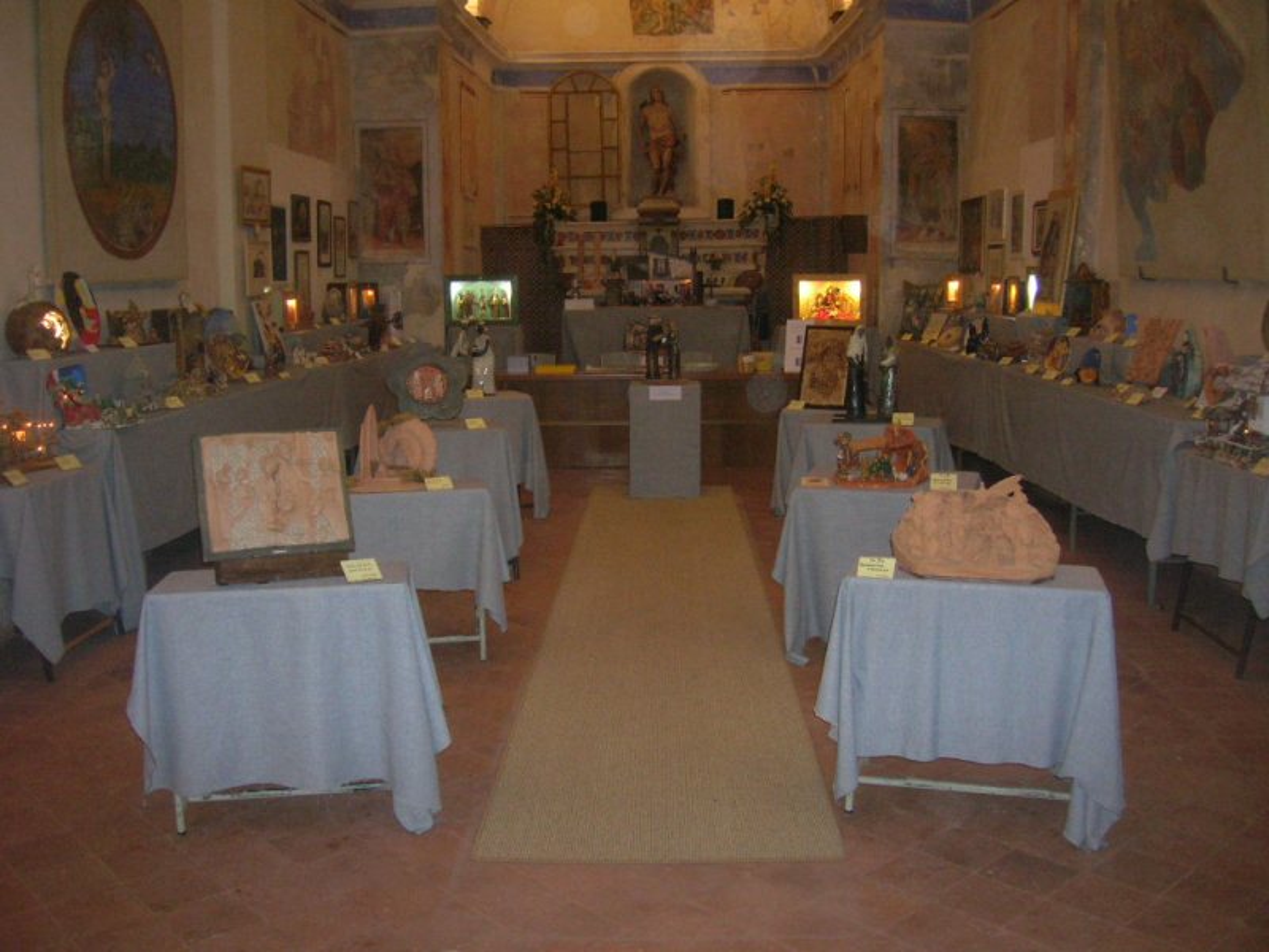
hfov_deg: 54.0
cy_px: 476
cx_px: 634
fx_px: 1246
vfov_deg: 41.8
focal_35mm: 34
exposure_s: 1/60.1
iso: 200
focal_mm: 5.7
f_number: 2.9
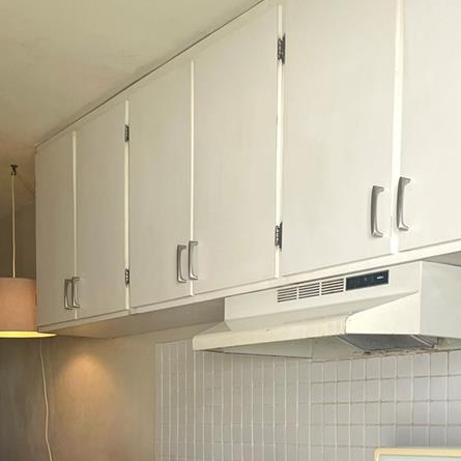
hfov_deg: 27.7
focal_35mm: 62
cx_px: 251
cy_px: 487
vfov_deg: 25.9
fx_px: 934
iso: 32
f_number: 1.6
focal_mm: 5.1
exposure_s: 1/127
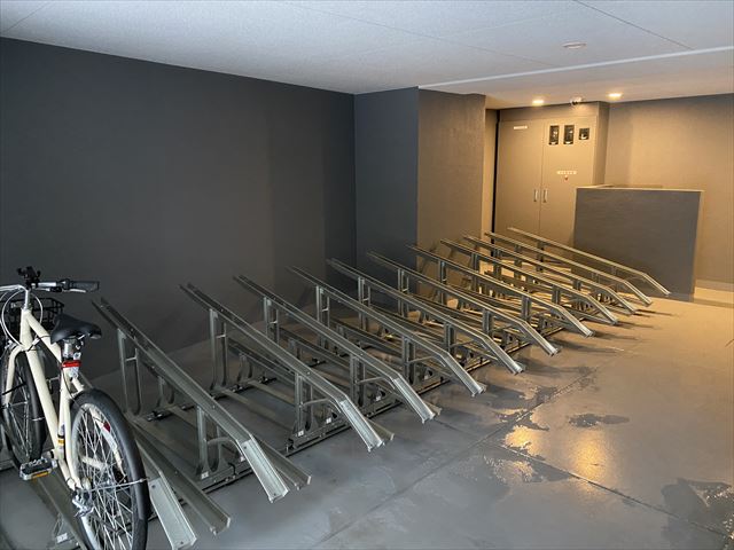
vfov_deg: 53.1
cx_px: 367
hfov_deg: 67.3
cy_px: 275
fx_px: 551
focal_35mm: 26
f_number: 1.8
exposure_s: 1/25
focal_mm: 4.25
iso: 640
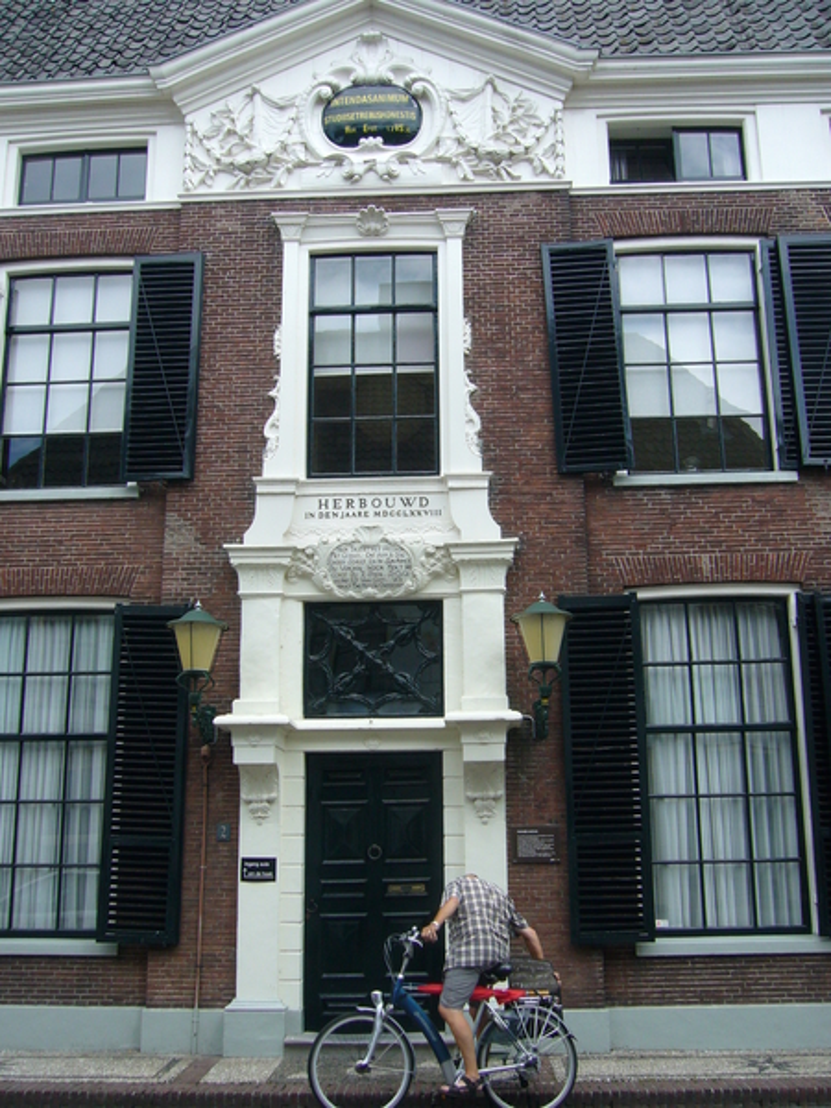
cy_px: 554
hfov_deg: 40.7
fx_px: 1120
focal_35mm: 35
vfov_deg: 52.6
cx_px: 416
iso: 100
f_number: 5.6
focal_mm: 5.8
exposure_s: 1/250
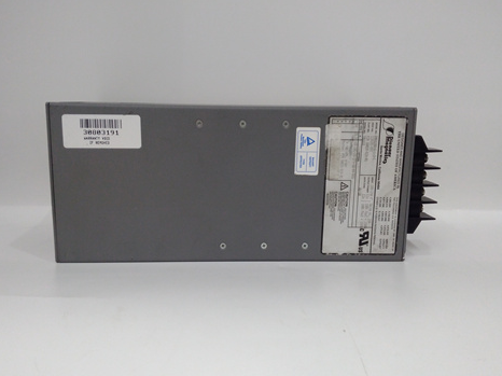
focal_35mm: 29
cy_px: 182
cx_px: 237
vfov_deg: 48.2
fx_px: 420
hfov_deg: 61.6
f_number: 2
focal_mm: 3.79
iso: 246
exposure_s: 1/33
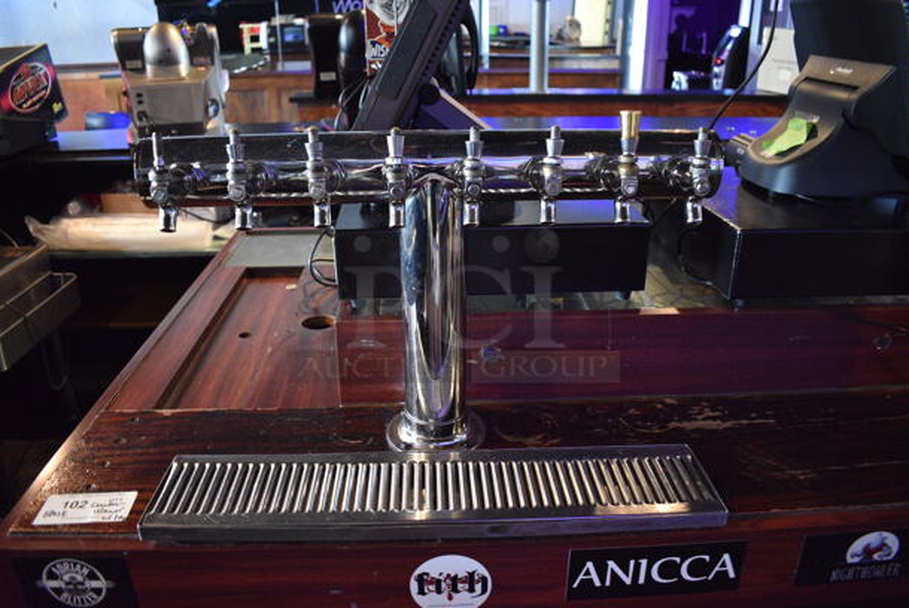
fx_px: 682
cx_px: 454
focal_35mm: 27
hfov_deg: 67.3
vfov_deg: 48.0
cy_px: 304
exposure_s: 1/8
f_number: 3.5
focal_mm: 18
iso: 3200
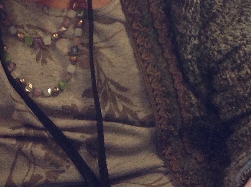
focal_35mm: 130
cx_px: 122
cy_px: 70
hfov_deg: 15.2
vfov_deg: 11.4
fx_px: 941
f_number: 2.4
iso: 50
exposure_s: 1/30
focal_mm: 4.28
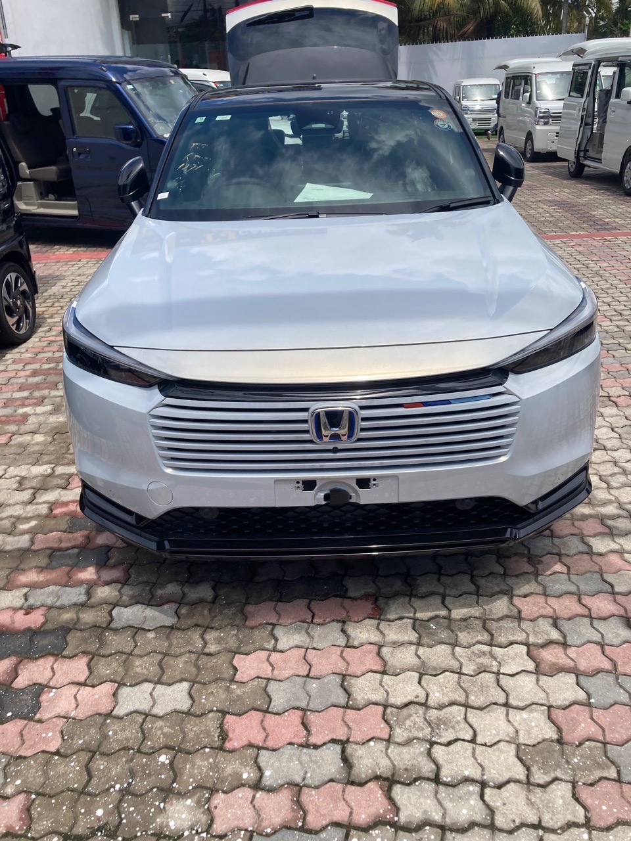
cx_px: 316
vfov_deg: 63.4
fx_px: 681
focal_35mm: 28
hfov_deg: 49.7
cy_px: 420
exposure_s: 1/1372
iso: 20
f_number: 1.8
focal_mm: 3.99
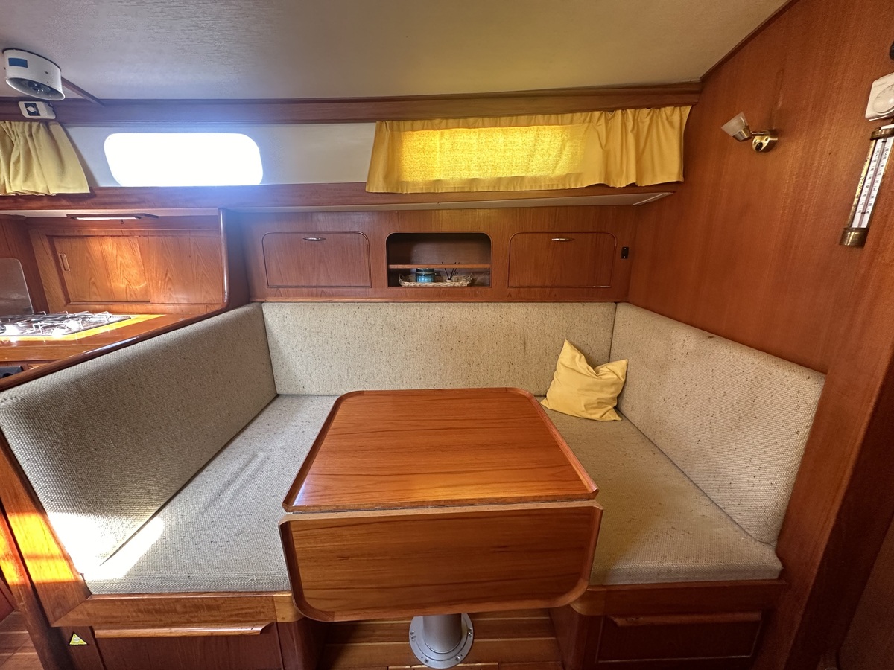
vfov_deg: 85.7
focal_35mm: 14
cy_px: 335
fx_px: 362
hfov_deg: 102.1
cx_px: 447
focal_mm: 2.22
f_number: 2.2
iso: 250
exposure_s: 1/99
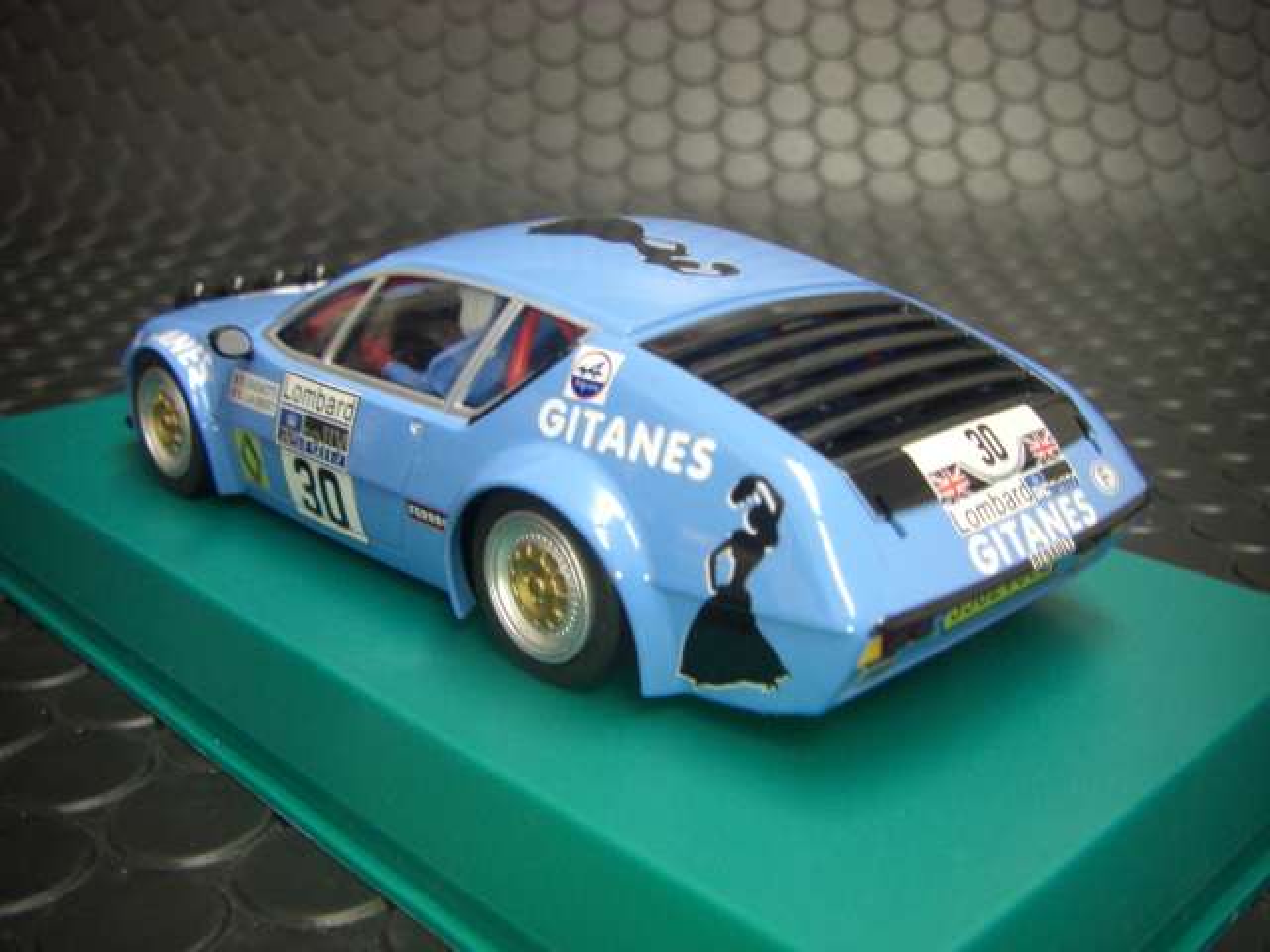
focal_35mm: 38
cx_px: 635
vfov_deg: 37.7
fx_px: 1394
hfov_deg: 49.0
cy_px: 476
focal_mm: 6.3
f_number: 3.4
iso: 200
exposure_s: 1/20
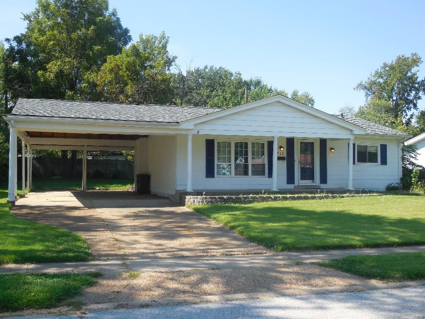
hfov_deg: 46.8
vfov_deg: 36.0
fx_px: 491
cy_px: 160
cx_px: 212
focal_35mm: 40
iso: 125
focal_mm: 7.1
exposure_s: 1/500
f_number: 3.6
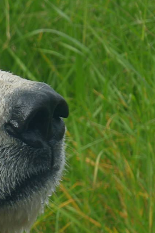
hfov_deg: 1.2
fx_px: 7217
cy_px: 190
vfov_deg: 1.8
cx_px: -86
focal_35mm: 1117
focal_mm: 77.02
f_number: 5.6
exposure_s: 1/125
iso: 100
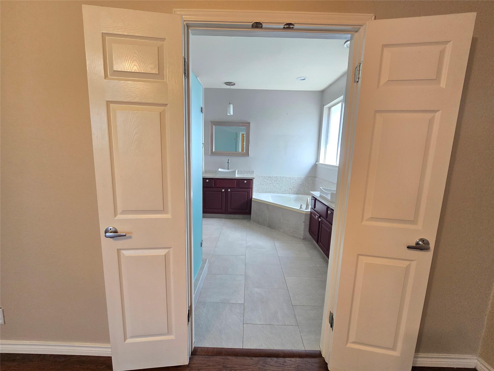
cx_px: 247
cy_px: 186
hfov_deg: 106.2
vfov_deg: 89.9
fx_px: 186
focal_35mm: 13
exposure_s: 1/60
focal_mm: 2.2
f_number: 2.2
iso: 250
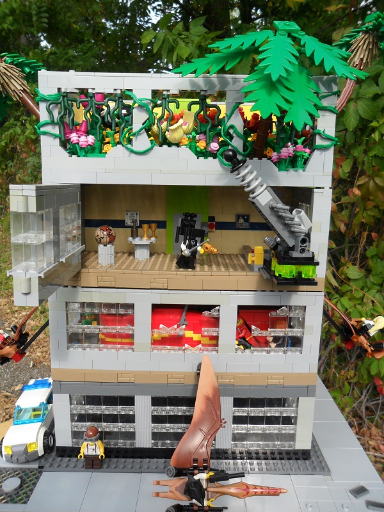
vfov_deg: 65.3
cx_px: 192
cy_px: 256
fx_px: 399
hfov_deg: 51.4
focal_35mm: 27
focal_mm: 4.9
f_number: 3.5
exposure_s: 1/500
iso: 100
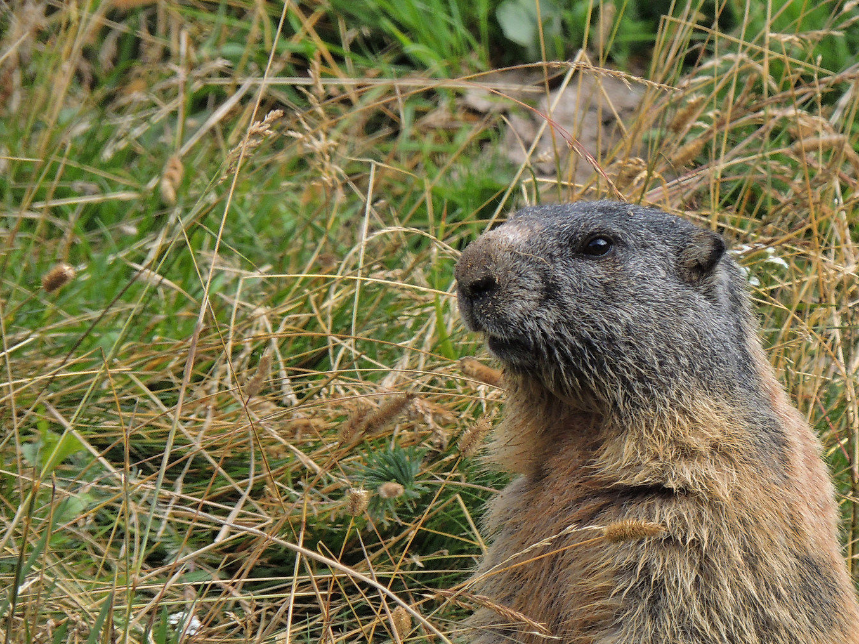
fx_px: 24190
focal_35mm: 975
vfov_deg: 1.5
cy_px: 523
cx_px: 757
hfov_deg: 2.0
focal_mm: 98.1
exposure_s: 1/250
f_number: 4.9
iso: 140
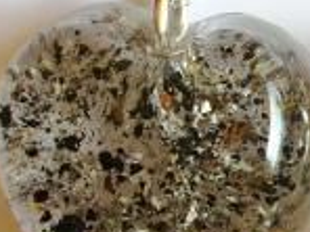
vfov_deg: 10.6
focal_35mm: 139
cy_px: 177
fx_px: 1245
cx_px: 444
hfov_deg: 13.5
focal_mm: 7.7
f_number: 5.4
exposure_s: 1/37
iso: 50
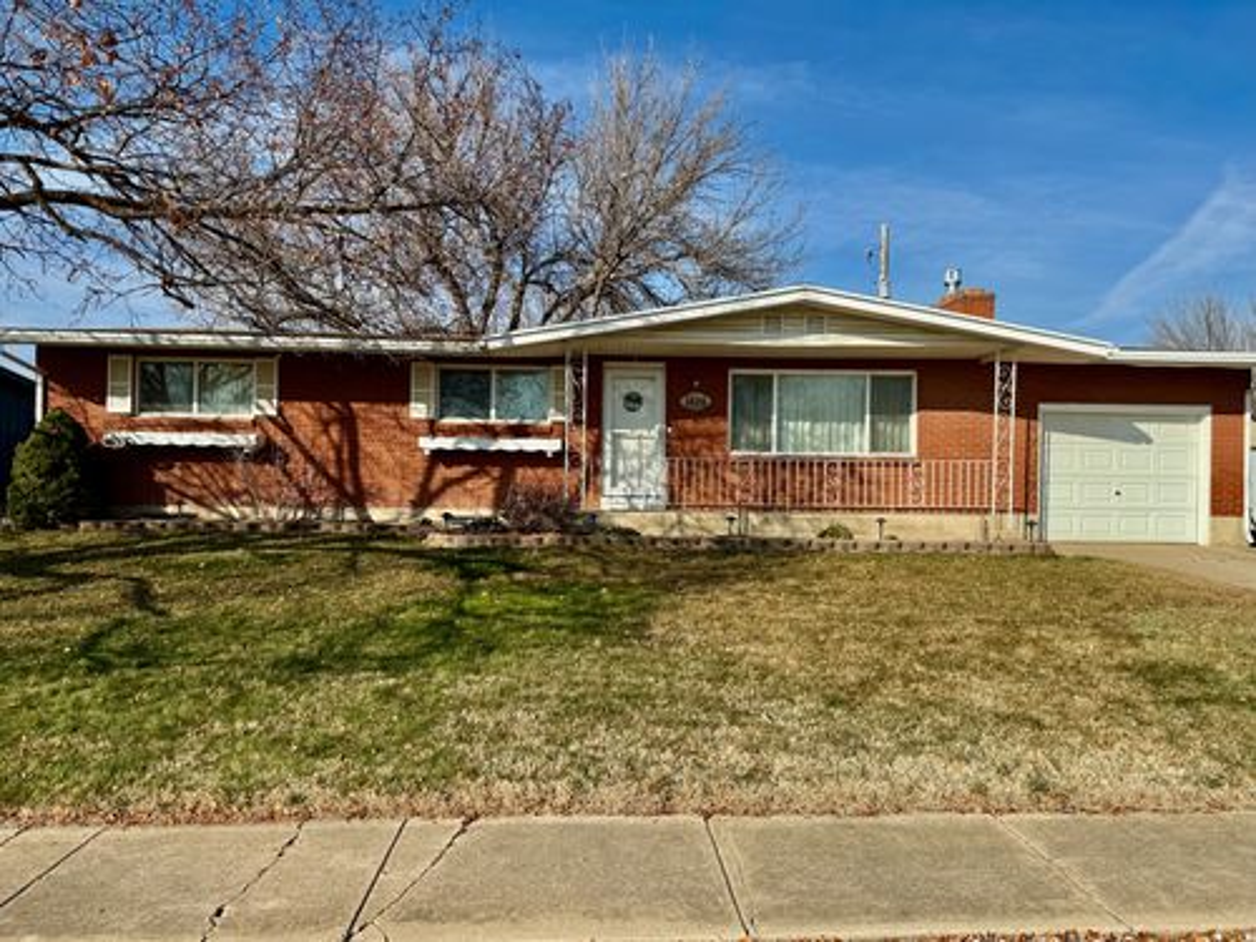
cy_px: 471
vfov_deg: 56.8
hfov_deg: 71.6
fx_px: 871
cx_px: 628
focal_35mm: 24
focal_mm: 6.76
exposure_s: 1/4950
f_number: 1.78
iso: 80
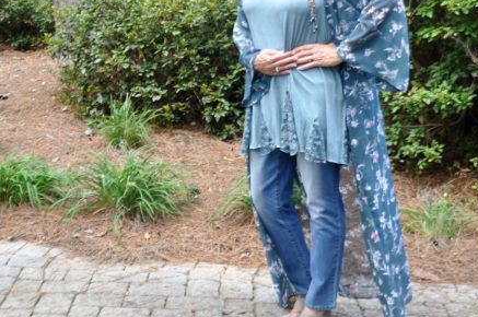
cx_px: 228
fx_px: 873
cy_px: 91
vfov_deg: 20.5
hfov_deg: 30.6
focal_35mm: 66
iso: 400
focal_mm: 25
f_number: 5
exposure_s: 1/100
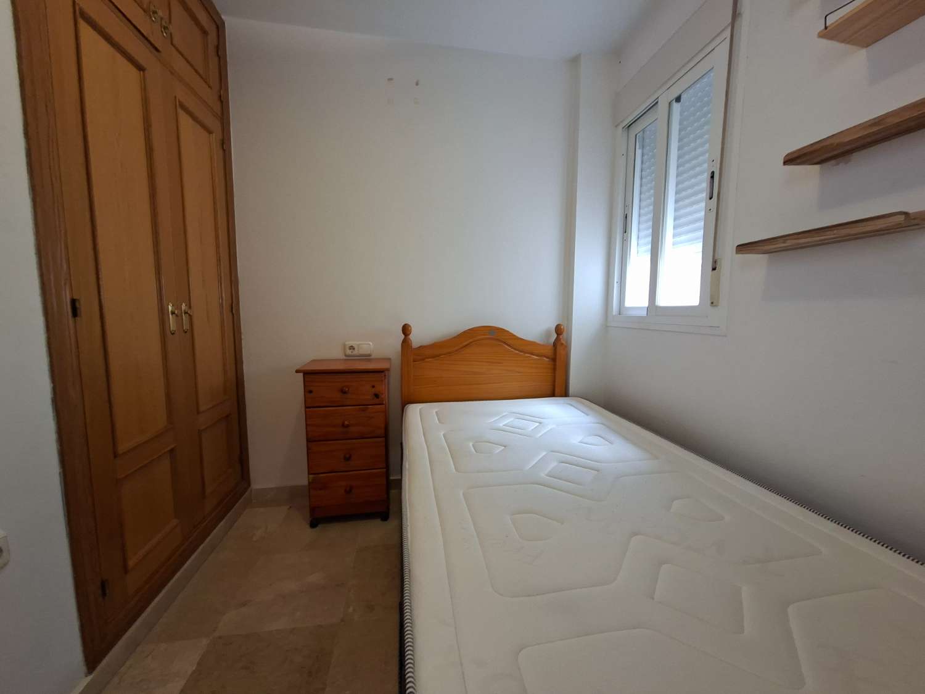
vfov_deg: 89.9
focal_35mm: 13
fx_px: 347
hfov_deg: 106.2
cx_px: 462
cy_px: 347
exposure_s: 1/24
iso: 160
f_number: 2.2
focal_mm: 1.74
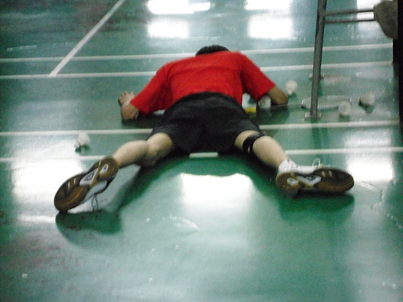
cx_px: 202
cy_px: 151
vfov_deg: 12.3
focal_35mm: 120
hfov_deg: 16.4
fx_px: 1397
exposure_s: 1/45
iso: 1600
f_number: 5.8
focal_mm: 21.5
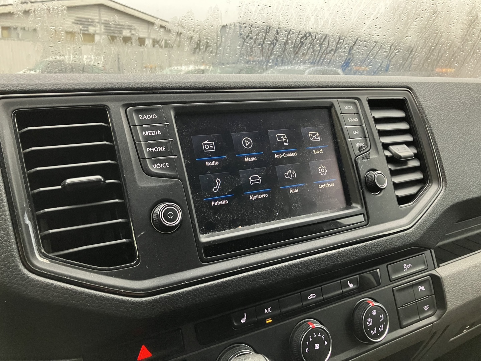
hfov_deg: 63.4
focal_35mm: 28
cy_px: 180
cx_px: 240
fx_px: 389
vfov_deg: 49.7
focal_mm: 3.99
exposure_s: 1/33
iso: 320
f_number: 1.8
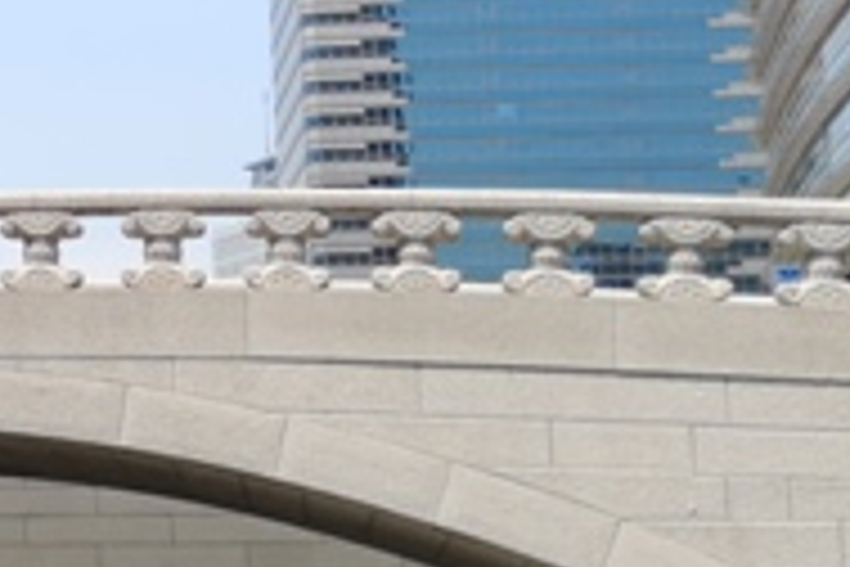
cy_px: 171
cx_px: -454
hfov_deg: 15.7
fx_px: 2810
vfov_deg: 11.5
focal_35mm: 119
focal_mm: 3.95
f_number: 1.8
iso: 50
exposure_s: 1/1502
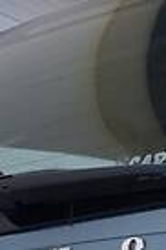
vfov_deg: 13.8
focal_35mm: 140
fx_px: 971
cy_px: 370
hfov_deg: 9.2
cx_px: 336
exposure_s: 1/250
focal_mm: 24
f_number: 8
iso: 400
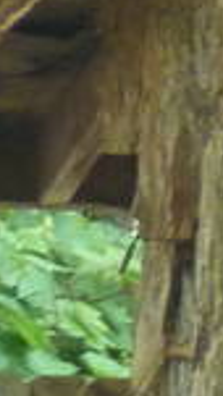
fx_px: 16022
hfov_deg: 0.8
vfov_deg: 1.4
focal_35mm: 1525
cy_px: 910
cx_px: 1335
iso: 200
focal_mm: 23.8
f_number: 3.6
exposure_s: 1/80
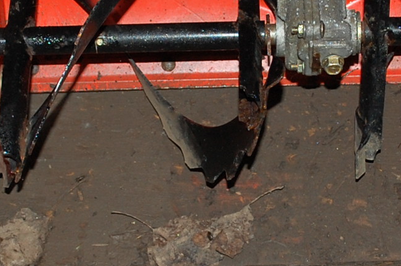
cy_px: 100
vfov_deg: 13.1
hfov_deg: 19.7
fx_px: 1157
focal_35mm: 104
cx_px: 227
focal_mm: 20
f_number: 3.8
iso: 400
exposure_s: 1/60
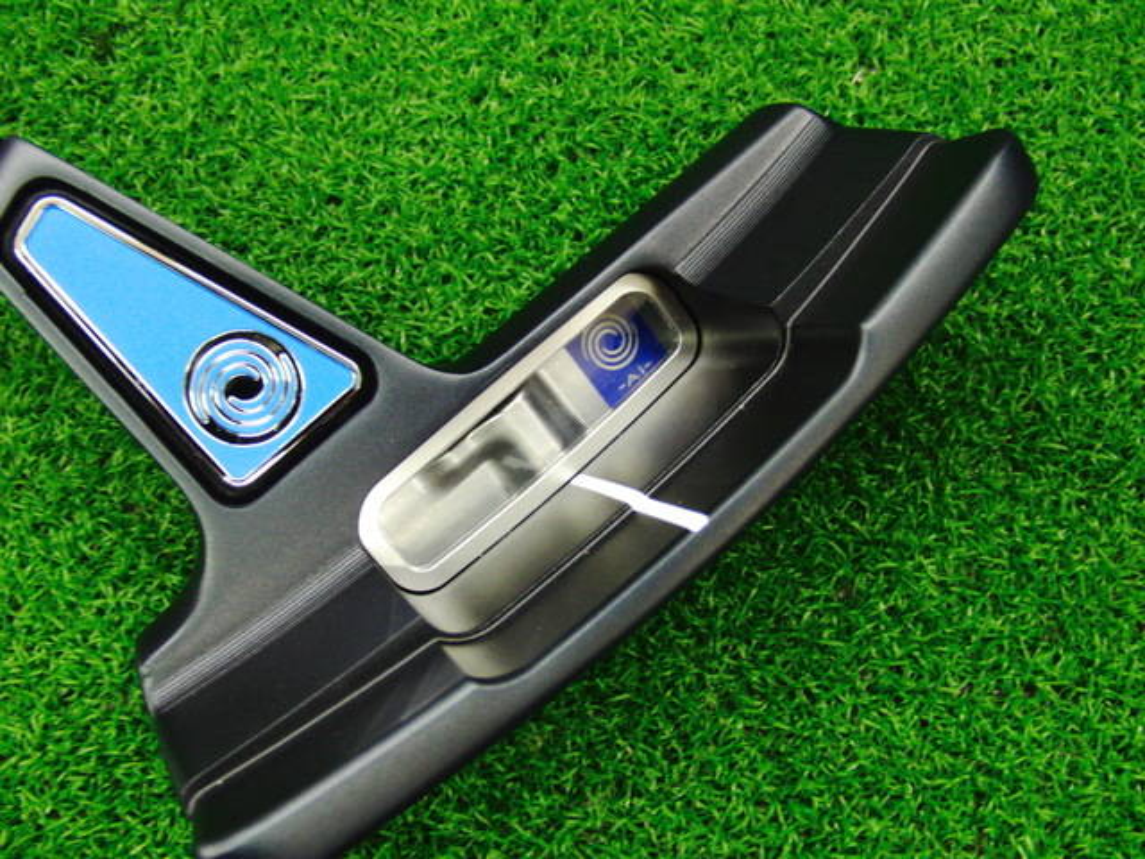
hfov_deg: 50.1
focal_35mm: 37
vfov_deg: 38.7
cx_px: 572
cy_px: 430
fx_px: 1224
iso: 400
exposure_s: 1/30
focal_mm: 6.42
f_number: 3.6
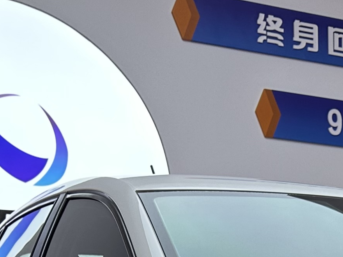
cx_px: 497
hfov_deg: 16.5
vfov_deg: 11.6
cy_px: 562
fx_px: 1090
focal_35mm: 110
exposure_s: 1/108
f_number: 1.78
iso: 50
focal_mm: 6.86
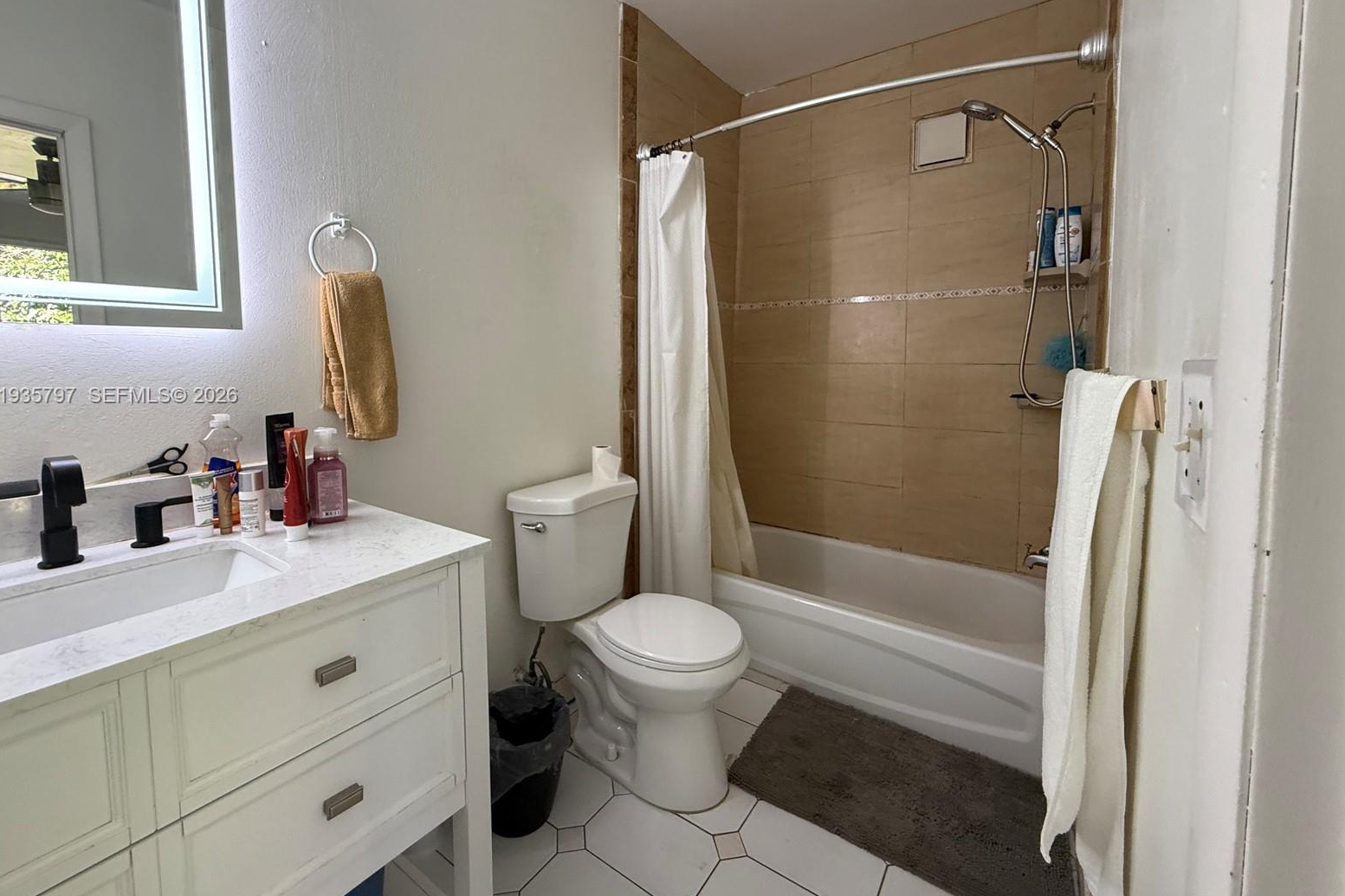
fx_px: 560
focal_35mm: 15
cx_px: 661
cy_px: 396
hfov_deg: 100.4
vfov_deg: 77.0
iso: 250
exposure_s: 1/99
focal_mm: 2.22
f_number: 2.2
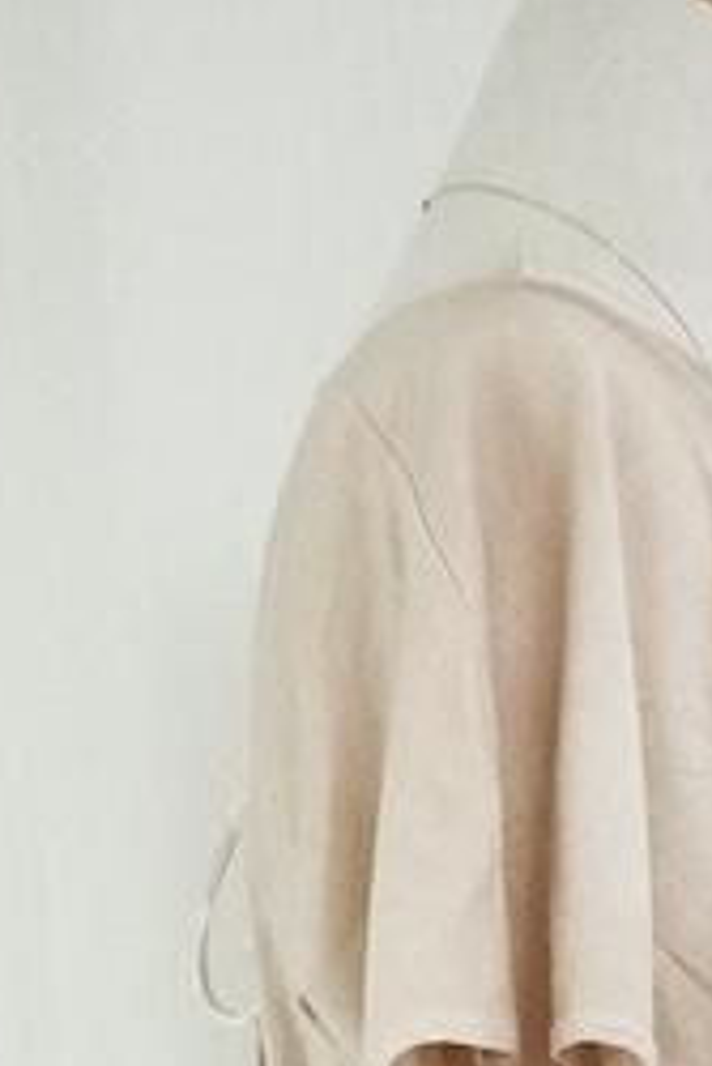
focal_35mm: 132
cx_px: 548
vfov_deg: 13.2
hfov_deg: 10.4
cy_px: 2204
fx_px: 3910
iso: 6400
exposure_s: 1/800
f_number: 5.6
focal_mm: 20
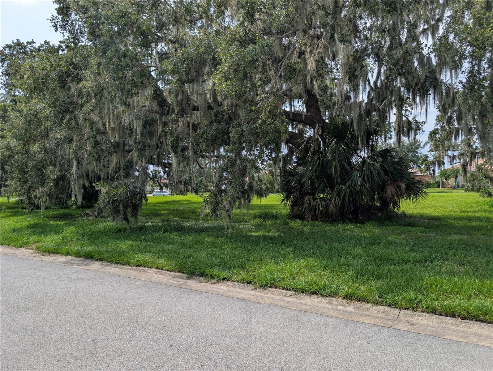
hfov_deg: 71.5
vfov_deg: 56.9
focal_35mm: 24
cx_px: 246
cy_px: 186
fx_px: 342
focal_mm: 6.9
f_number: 1.68
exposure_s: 1/802
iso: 18
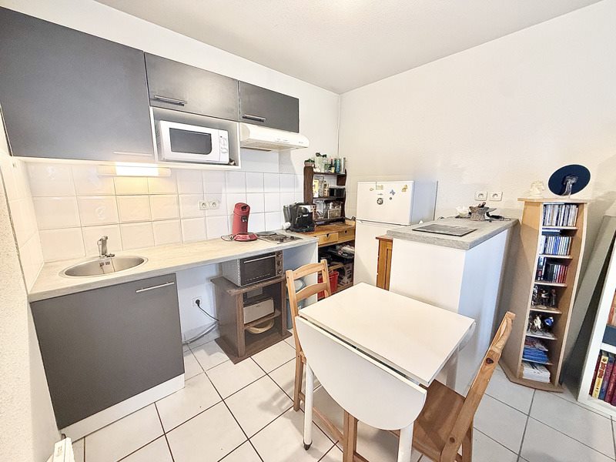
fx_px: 249
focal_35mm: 14
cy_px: 231
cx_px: 308
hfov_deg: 102.1
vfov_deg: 85.7
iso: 200
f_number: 2.2
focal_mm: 2.22
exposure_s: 1/50
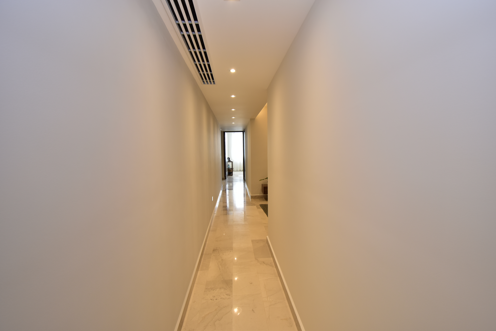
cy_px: 166
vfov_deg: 77.3
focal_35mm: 15
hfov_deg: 100.4
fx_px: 207
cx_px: 248
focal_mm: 10
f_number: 5.6
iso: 200
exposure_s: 1/20
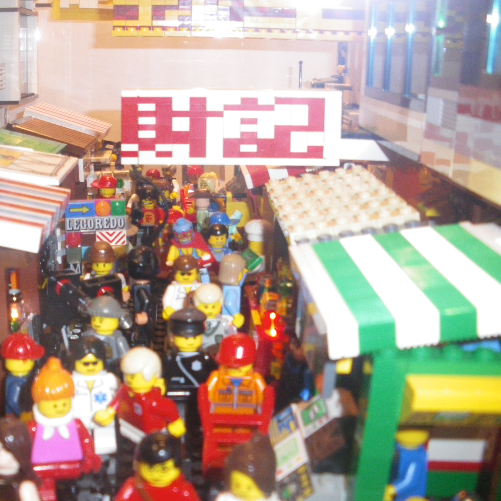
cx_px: 178
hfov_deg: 38.8
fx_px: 704
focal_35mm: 43
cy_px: 252
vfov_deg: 39.2
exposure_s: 1/50
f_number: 3.5
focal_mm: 6.3
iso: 400
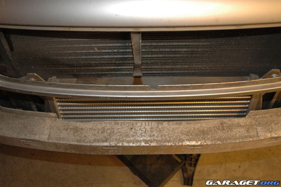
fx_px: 328
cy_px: 94
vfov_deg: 31.9
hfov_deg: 46.4
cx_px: 140
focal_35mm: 42
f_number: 4.5
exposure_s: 1/60
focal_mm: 28
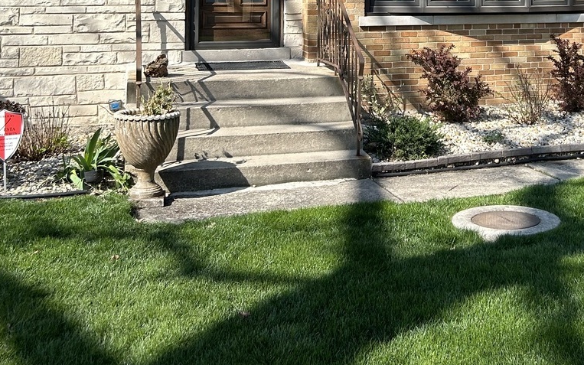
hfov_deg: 37.8
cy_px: -18
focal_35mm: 52
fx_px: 828
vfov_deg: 23.6
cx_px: 444
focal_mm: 5.7
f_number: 1.5
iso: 50
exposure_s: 1/1972
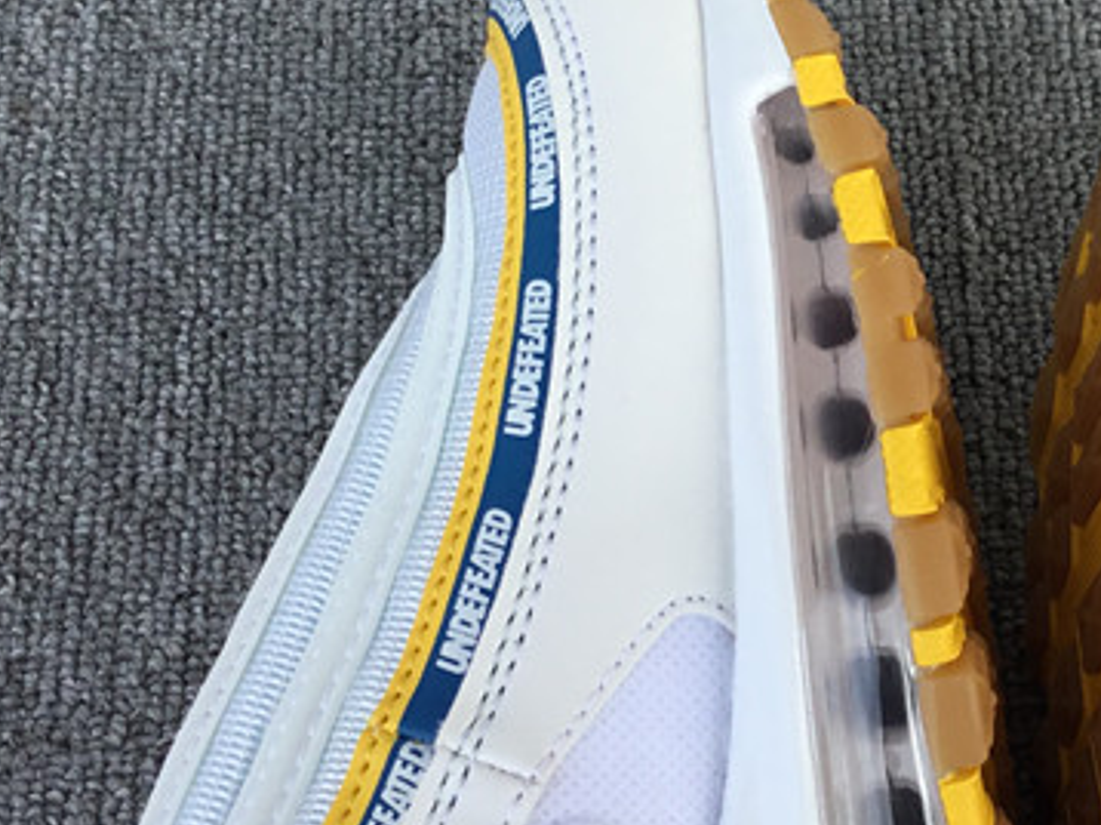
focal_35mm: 78
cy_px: 322
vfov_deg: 18.9
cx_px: 941
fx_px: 2479
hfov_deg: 24.5
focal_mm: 3.3
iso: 25
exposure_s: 1/443
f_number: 2.4
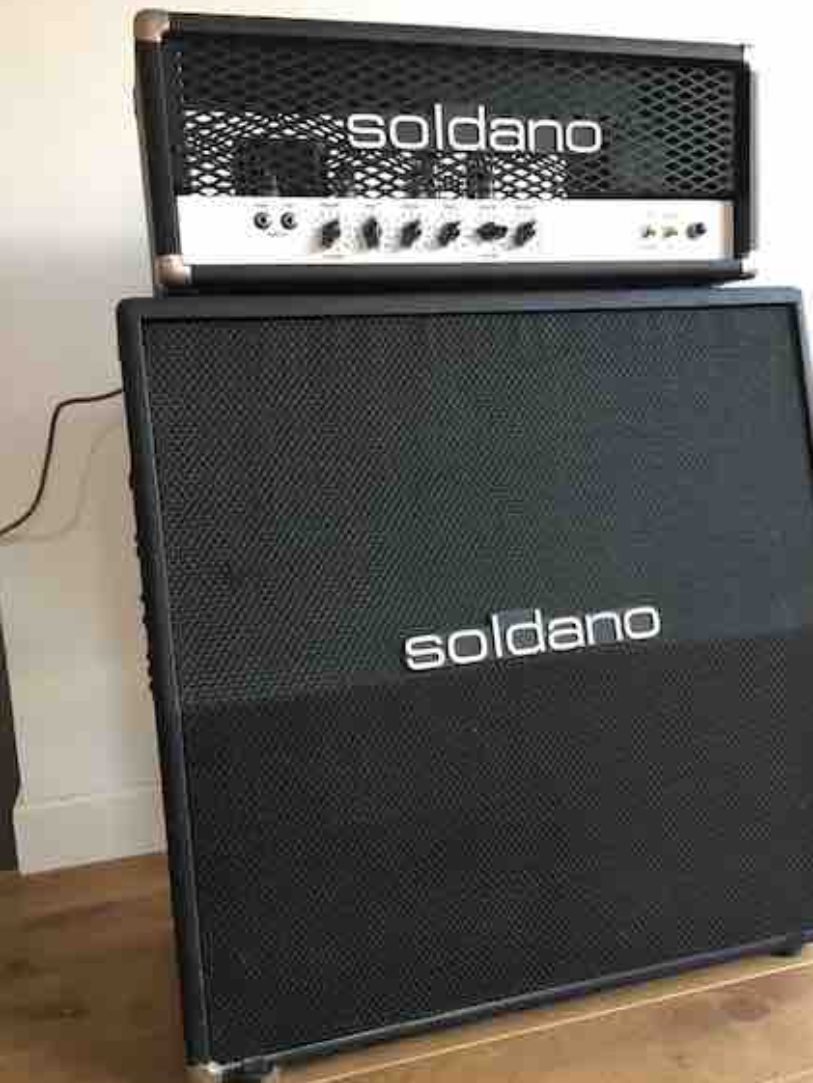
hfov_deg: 45.4
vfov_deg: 58.3
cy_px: 569
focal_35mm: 31
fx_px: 970
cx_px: 433
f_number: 2.2
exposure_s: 1/33
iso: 64
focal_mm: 4.15
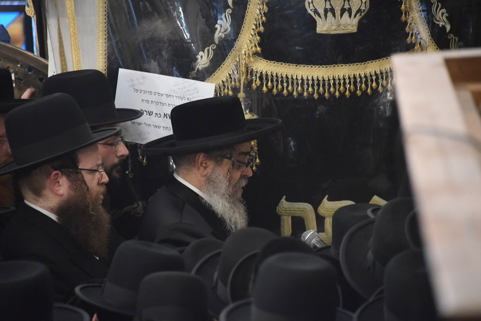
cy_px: 160
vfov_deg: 4.6
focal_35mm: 300
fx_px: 4009
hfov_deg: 6.9
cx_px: 240
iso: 8000
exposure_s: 1/200
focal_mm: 300
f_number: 5.6
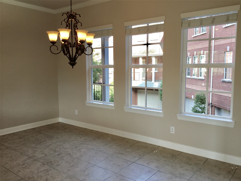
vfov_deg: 45.4
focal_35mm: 31
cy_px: 90
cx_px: 120
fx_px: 216
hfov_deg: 58.4
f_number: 2.4
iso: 25
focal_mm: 3.3
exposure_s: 1/60
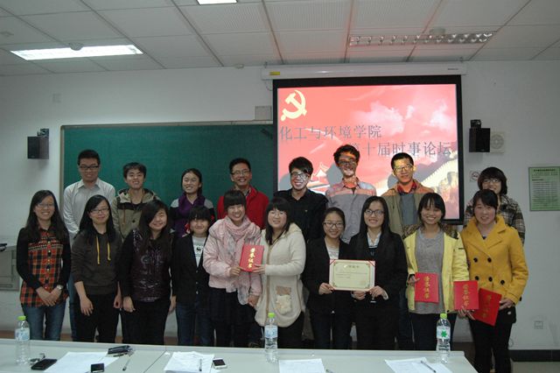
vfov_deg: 43.6
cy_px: 186
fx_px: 466
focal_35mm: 30
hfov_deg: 62.0
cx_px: 280
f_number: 4.5
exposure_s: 1/100
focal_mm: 20
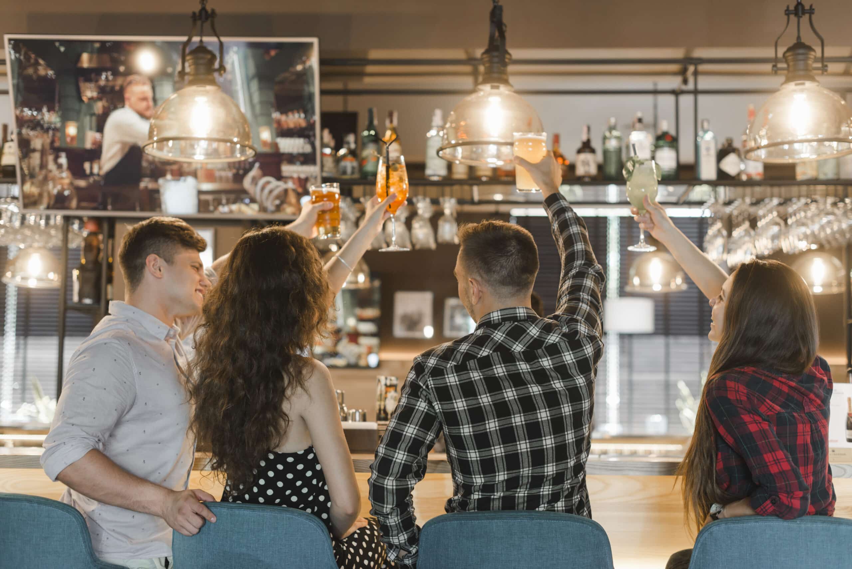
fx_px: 1184
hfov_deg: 39.6
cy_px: 284
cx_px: 426
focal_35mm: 50
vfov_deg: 27.0
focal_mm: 50
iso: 640
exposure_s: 1/80
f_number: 2.5
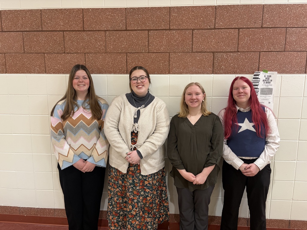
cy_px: 115
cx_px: 154
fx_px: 231
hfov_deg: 67.3
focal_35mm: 26
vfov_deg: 53.1
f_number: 1.6
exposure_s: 1/60
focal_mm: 5.96
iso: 250
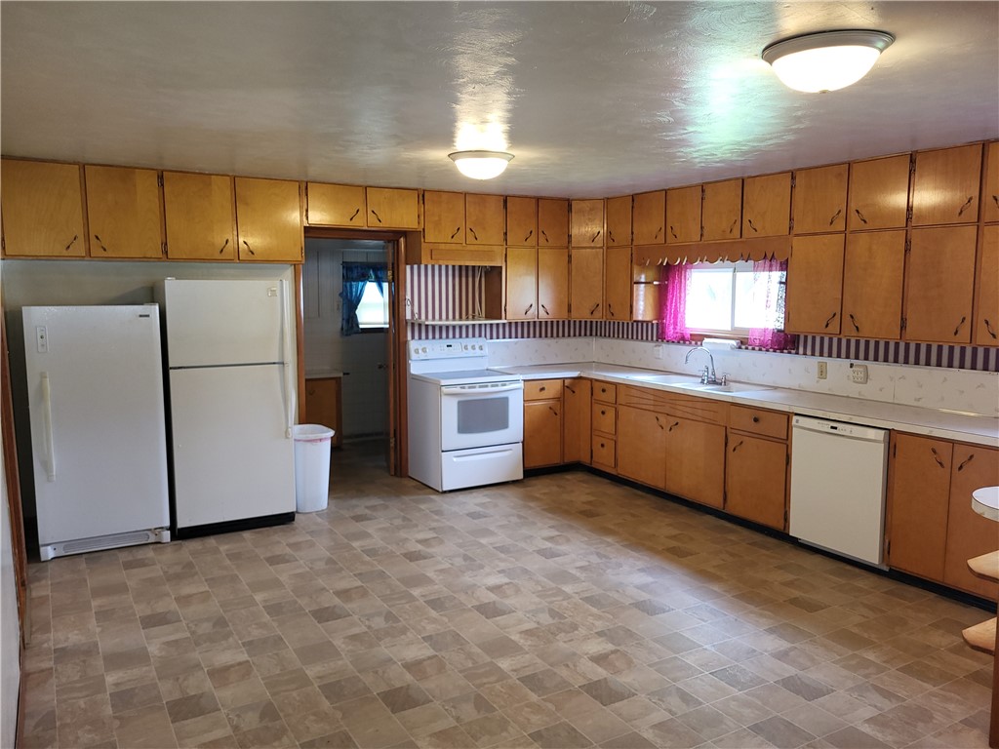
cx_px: 500
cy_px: 374
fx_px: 750
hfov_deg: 67.3
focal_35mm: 26
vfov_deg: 53.1
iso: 100
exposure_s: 1/40
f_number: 1.8
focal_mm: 5.4
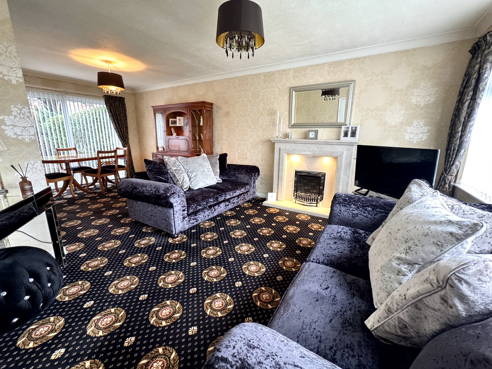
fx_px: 199
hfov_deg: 102.1
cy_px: 184
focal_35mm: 14
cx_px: 246
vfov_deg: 85.7
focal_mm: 2.22
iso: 500
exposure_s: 1/50
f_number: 2.2
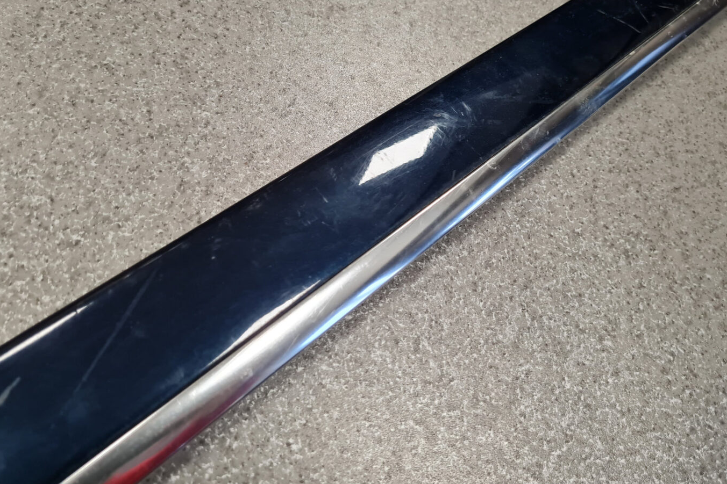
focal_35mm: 28
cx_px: 358
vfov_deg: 46.2
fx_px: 565
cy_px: 206
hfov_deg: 65.5
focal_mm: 5.4
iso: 250
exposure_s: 1/100
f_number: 1.8
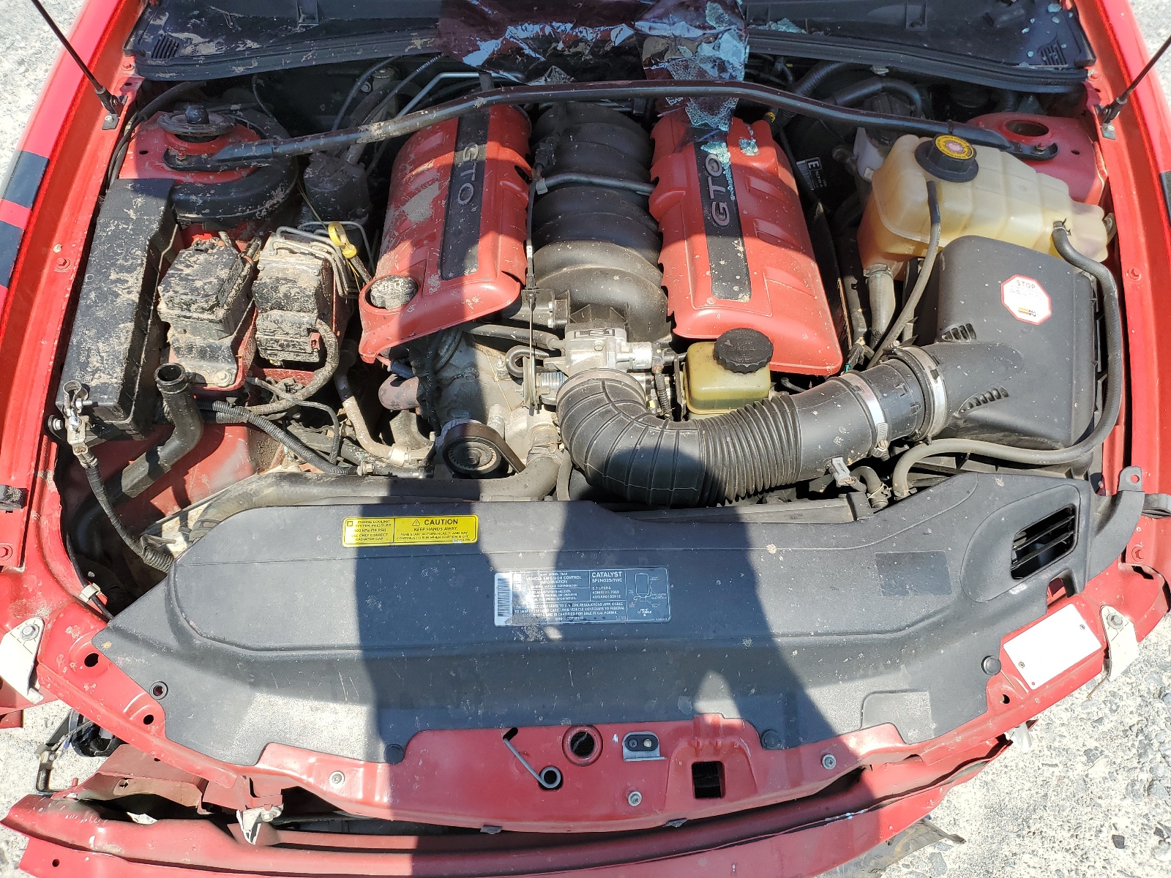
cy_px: 439
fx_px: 880
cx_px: 586
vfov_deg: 53.1
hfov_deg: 67.3
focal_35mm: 26
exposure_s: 1/2000
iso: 50
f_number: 1.5
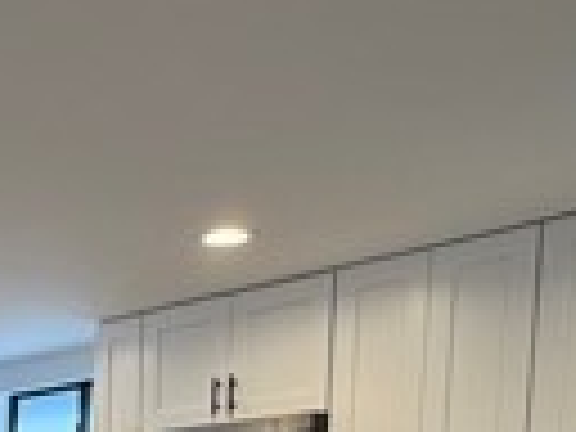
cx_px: -184
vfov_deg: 18.1
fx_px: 1165
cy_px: 698
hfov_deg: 24.1
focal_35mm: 70
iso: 160
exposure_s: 1/120
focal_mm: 2.22
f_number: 2.2
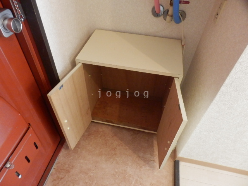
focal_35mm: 24
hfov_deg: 71.6
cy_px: 93
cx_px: 124
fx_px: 172
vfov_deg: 56.8
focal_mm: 4.2
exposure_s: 1/30
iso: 800
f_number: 3
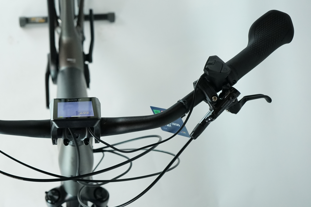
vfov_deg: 25.0
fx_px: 466
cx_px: 78
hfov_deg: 36.0
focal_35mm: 54
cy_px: 134
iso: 2000
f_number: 5
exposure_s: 1/200
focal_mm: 35
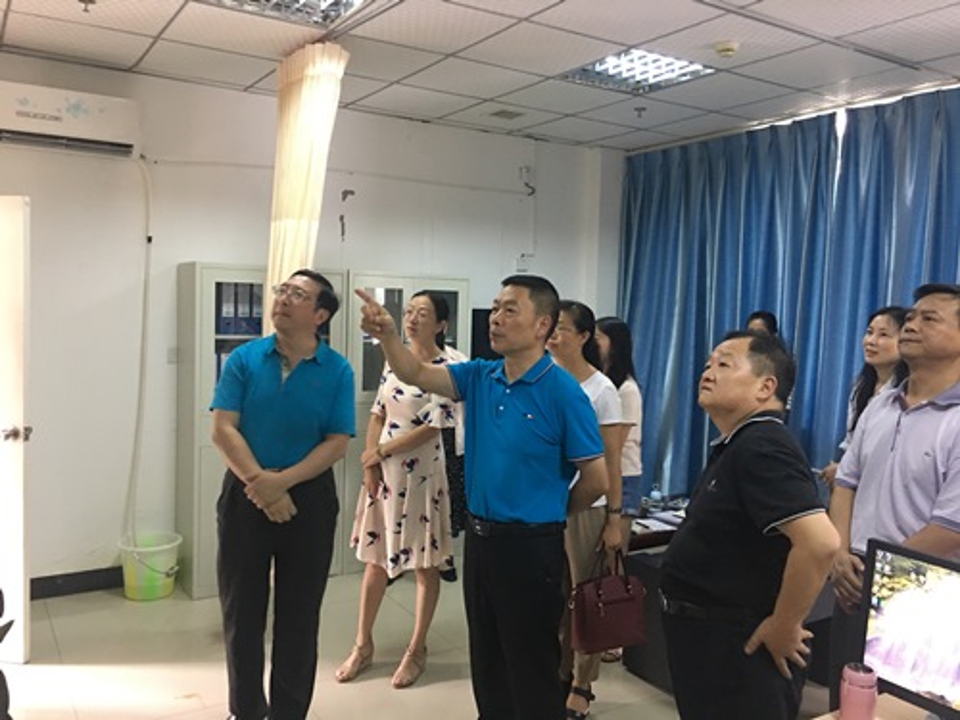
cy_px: 360
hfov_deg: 61.7
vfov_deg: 48.2
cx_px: 480
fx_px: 804
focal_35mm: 29
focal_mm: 4.15
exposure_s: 1/8
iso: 100
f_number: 2.2
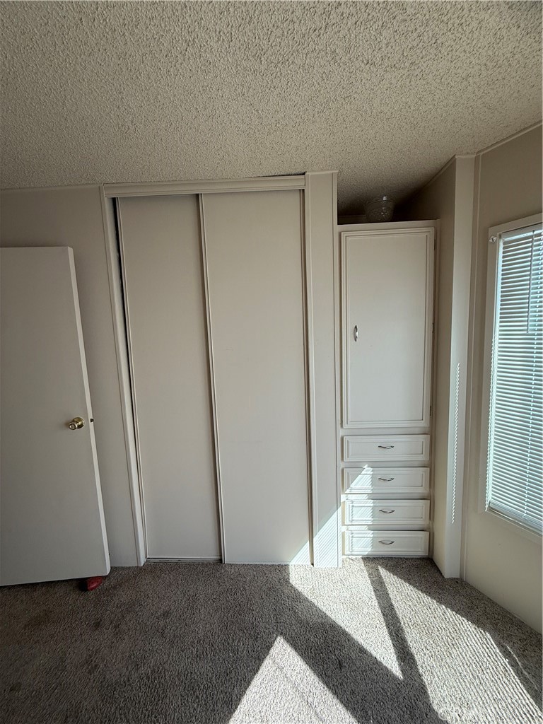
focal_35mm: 14
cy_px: 362
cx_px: 272
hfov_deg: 85.7
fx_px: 293
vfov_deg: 102.1
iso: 80
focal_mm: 2.22
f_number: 2.2
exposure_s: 1/99
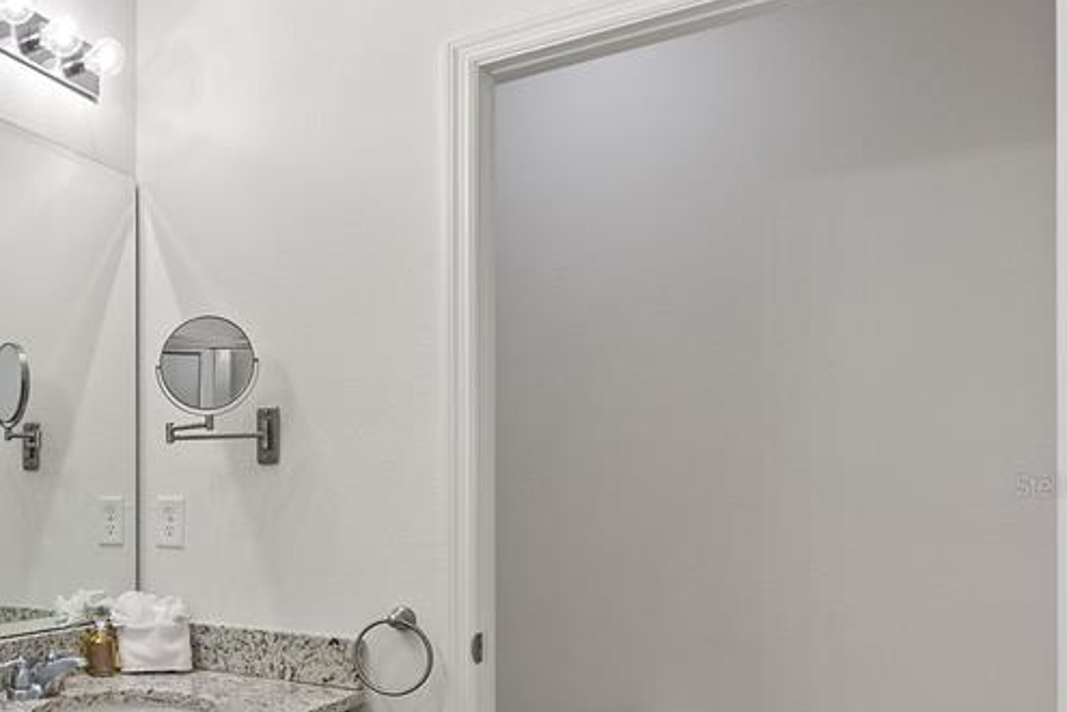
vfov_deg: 41.7
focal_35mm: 31
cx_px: 34
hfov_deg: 50.5
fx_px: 919
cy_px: 485
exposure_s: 1/1.67
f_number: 4.5
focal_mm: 10
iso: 400
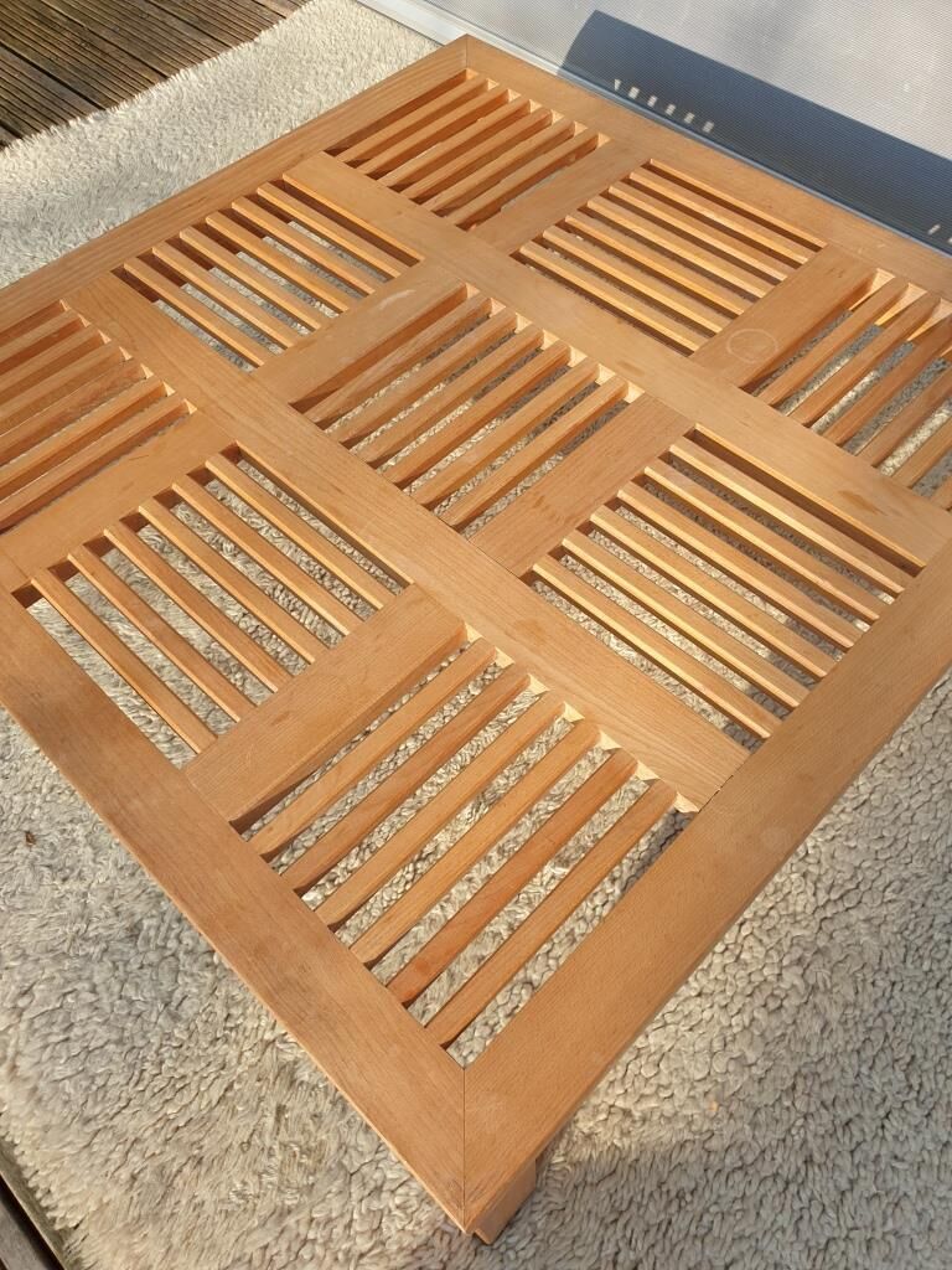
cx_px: 476
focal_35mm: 26
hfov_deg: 53.1
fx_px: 953
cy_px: 635
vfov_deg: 67.3
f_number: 2.4
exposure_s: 1/549
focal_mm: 4.3
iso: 50
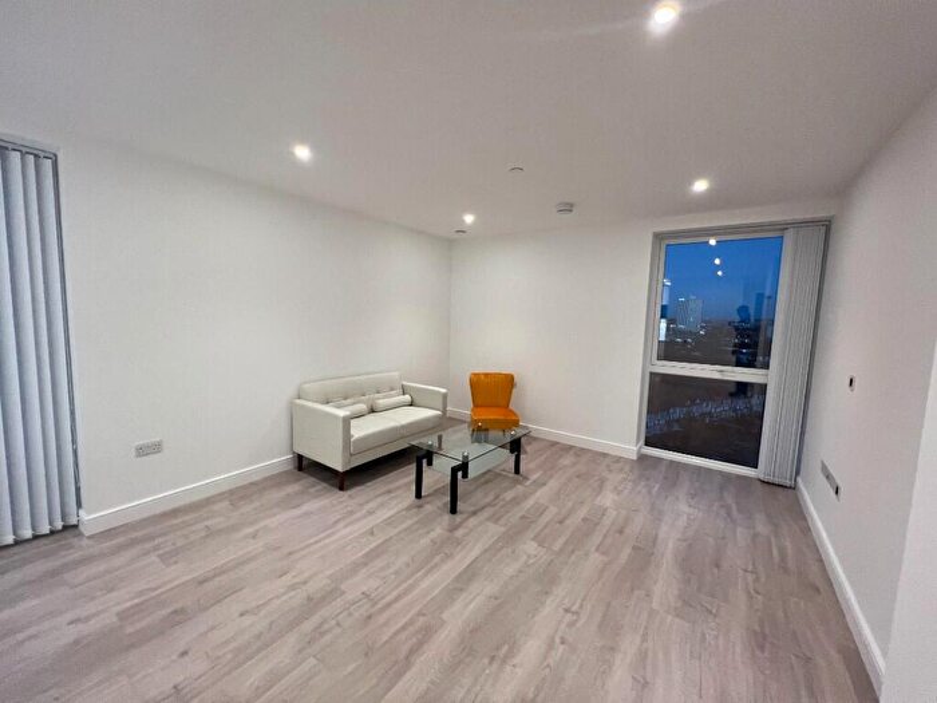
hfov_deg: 106.2
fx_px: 352
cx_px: 468
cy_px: 352
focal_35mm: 13
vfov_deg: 89.9
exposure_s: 1/100
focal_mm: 1.57
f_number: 1.8
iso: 250
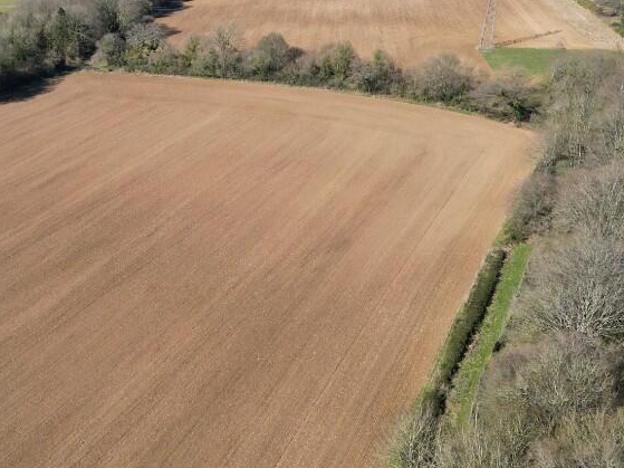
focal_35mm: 44
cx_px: 174
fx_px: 793
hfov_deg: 42.0
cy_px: 165
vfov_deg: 32.6
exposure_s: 1/2500
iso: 140
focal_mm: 6.72
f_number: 1.7
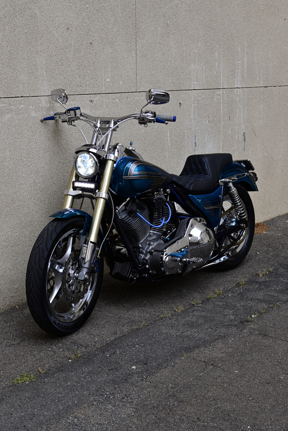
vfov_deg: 33.4
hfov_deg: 22.6
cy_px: 216
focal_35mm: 60
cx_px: 144
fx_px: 720
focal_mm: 40
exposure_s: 1/200
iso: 100
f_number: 5
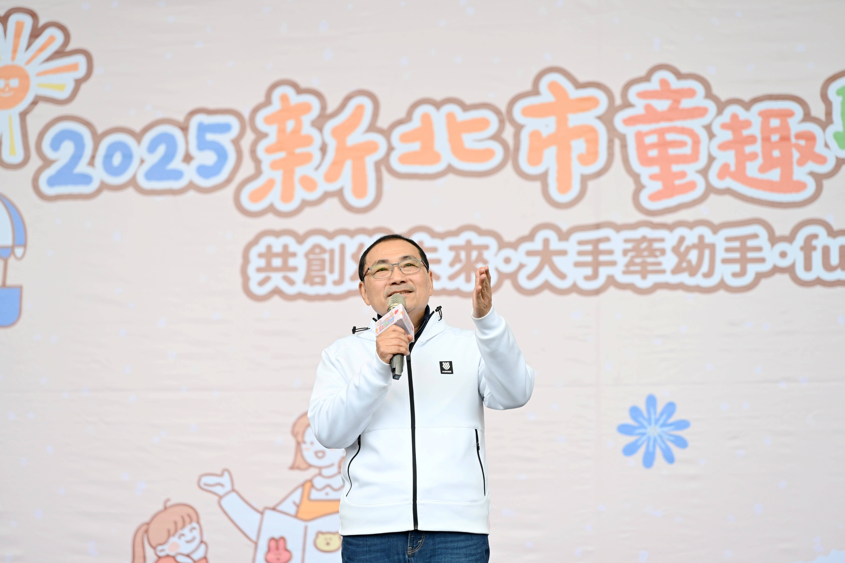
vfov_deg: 11.4
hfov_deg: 17.1
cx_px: 422
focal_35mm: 120
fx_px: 2816
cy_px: 282
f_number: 4
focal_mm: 120
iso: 450
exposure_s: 1/250
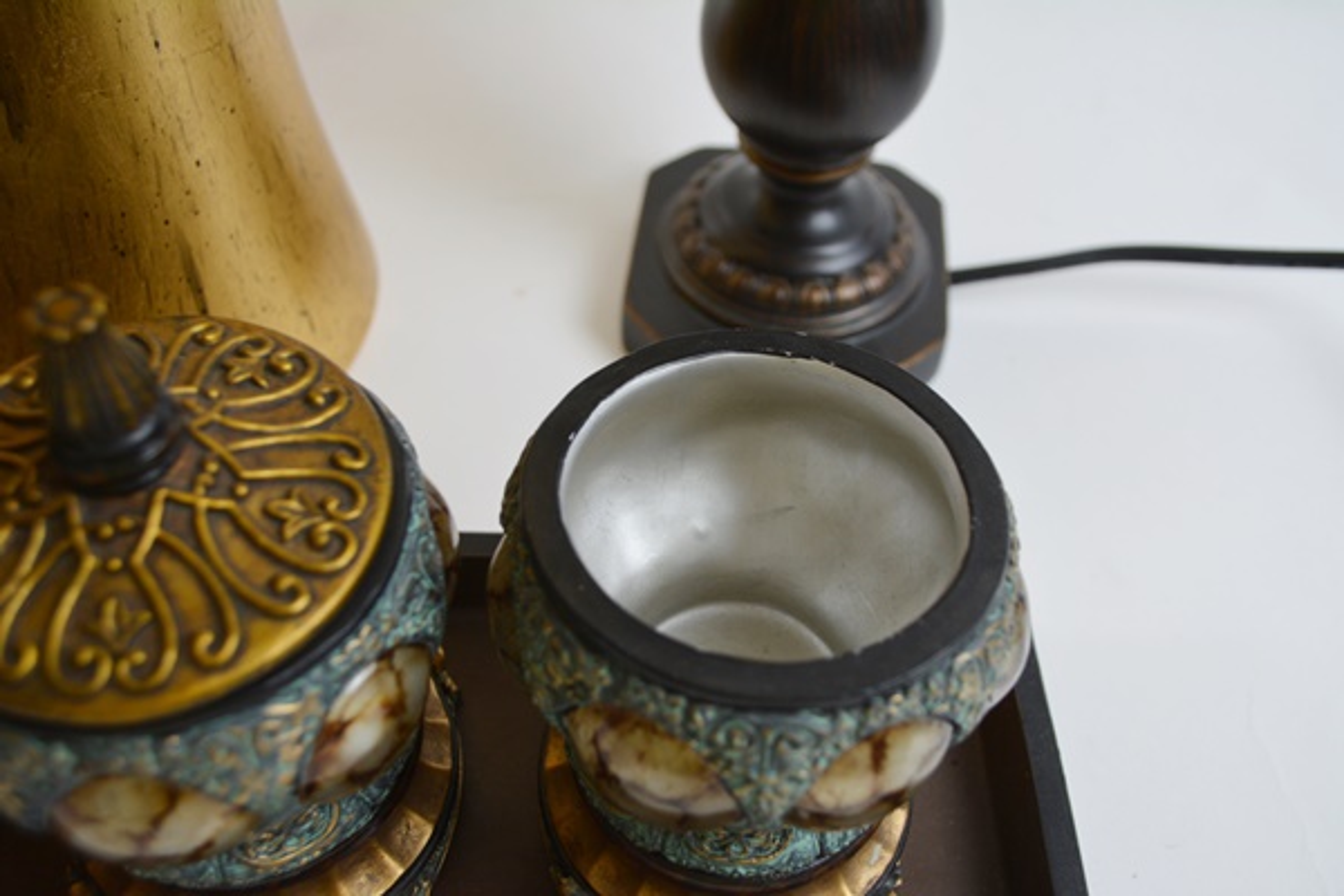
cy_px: 448
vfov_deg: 36.9
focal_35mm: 36
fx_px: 1344
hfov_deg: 53.1
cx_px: 672
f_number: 5
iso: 400
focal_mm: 24
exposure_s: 1/100
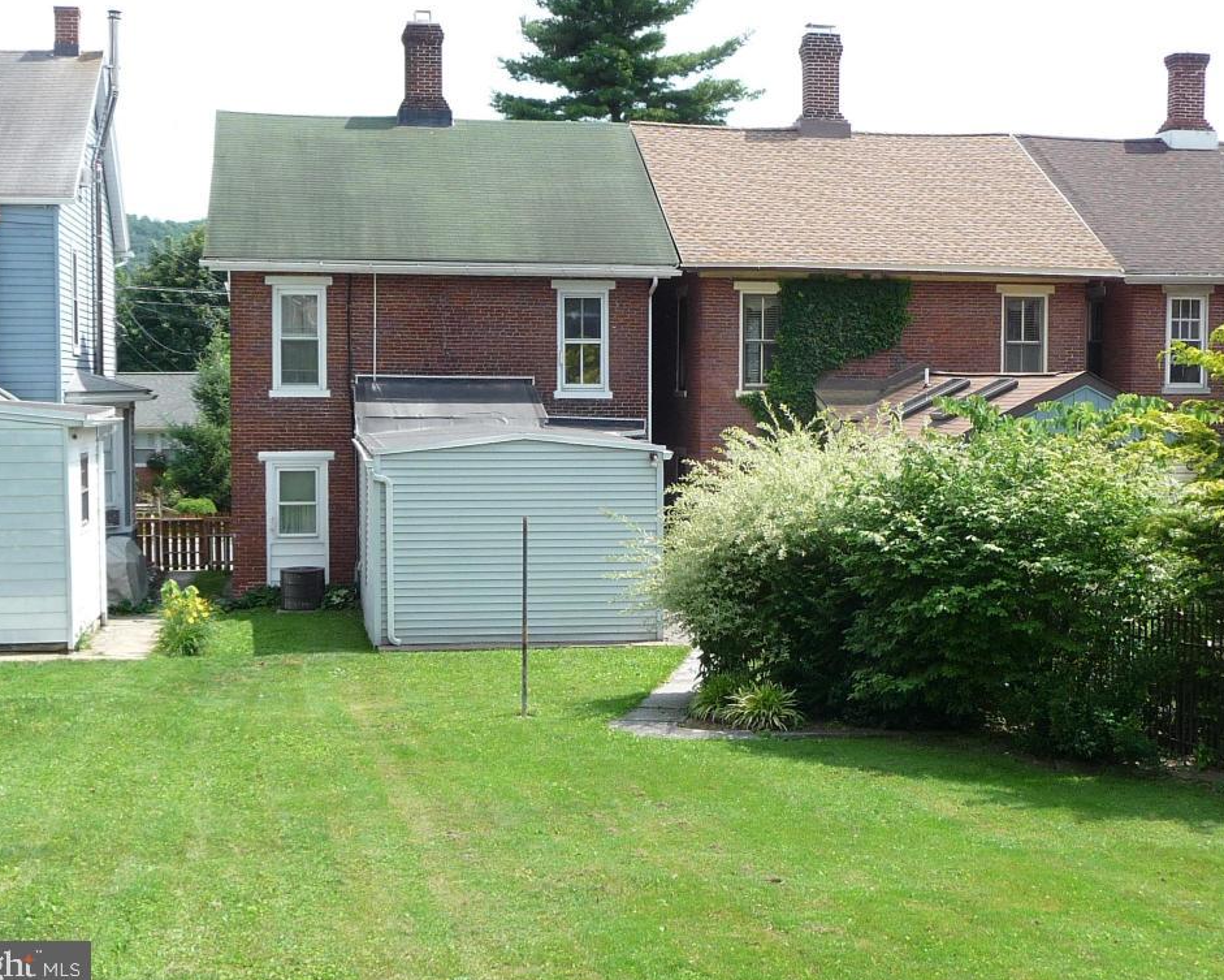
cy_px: 495
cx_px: 594
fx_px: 1848
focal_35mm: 51
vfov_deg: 29.7
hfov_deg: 36.6
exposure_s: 1/400
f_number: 3.4
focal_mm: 5
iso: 100
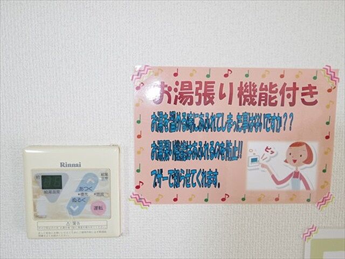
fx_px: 289
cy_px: 130
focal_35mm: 29
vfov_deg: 48.2
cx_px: 172
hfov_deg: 61.7
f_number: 3.2
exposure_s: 1/30
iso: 640
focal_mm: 6.3
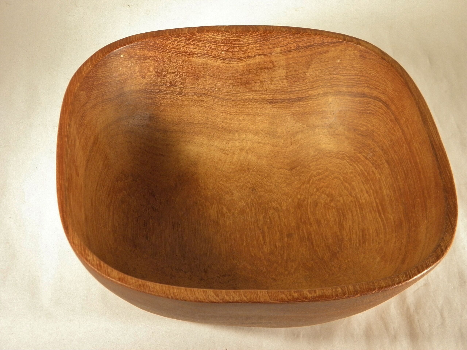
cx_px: 234
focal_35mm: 68
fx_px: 917
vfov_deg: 21.6
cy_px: 175
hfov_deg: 28.6
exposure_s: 1/30
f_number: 4.3
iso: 200
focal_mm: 12.2
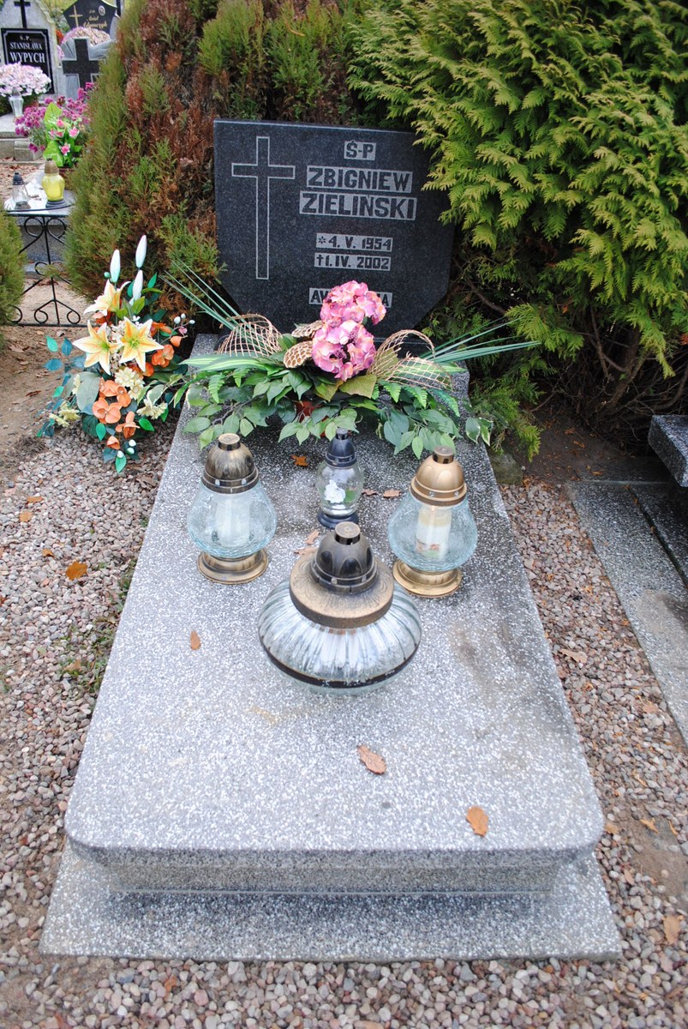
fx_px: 772
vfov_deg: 67.3
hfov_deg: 48.0
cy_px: 514
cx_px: 344
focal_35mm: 27
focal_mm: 18
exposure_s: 1/80
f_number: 4.5
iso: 200
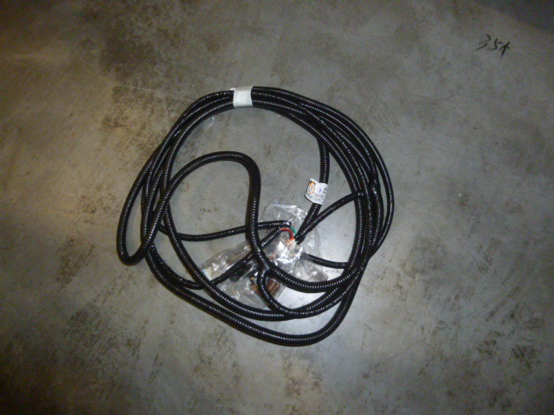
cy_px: 208
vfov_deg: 54.9
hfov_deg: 69.4
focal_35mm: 25
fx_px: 400
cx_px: 277
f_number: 3.1
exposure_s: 1/60
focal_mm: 4.5
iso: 400
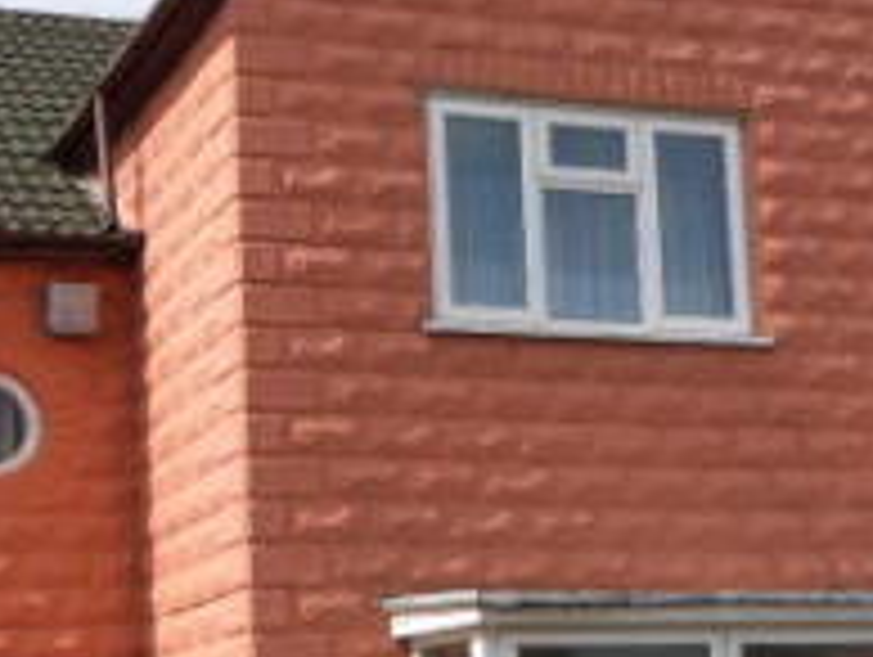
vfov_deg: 19.5
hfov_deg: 25.5
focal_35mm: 75
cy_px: 493
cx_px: 178
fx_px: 1894
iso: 100
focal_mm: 4.5
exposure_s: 1/400
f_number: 5.6
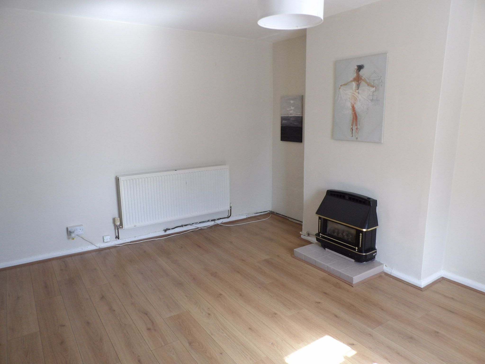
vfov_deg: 56.8
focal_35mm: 24
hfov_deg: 71.6
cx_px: 242
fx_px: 336
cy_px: 182
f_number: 3.2
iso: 130
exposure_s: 1/33
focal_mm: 4.3
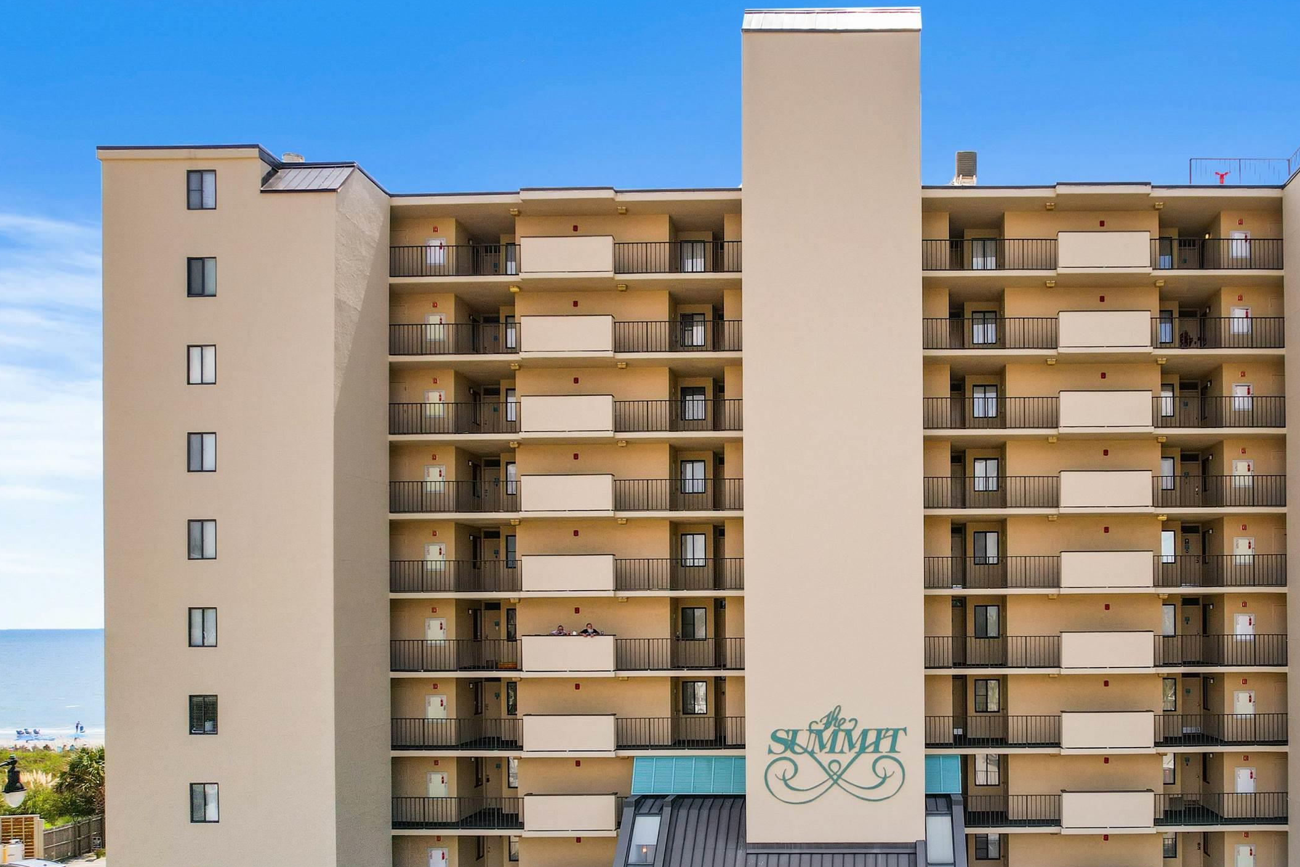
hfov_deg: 57.4
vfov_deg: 40.5
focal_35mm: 32
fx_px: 1155
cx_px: 873
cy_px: 588
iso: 100
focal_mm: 8.38
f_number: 2.8
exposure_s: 1/320
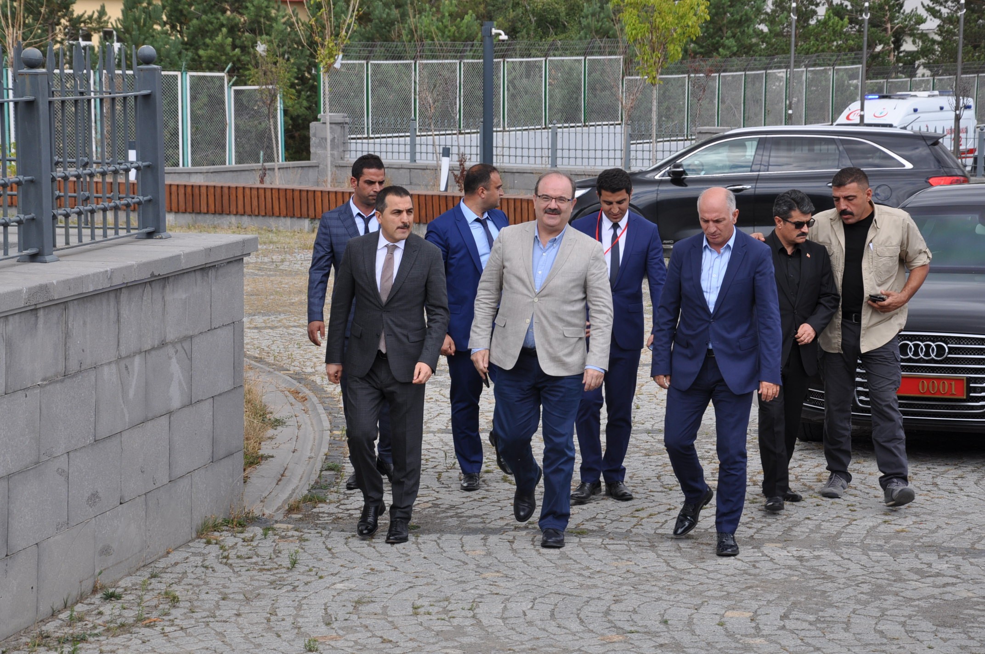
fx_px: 2705
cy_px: 327
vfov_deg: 13.8
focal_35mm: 99
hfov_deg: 20.6
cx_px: 492
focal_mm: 66
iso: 200
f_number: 8
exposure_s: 1/250
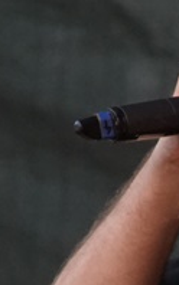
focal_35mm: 1543
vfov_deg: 1.4
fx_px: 12026
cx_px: 345
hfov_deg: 0.9
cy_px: 307
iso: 1600
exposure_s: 1/125
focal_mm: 200
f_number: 6.3
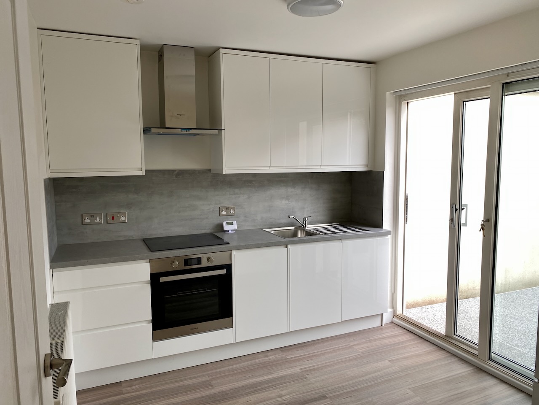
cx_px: 270
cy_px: 202
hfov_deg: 67.3
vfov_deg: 53.1
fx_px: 405
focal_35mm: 26
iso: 32
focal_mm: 4.25
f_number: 1.8
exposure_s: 1/101
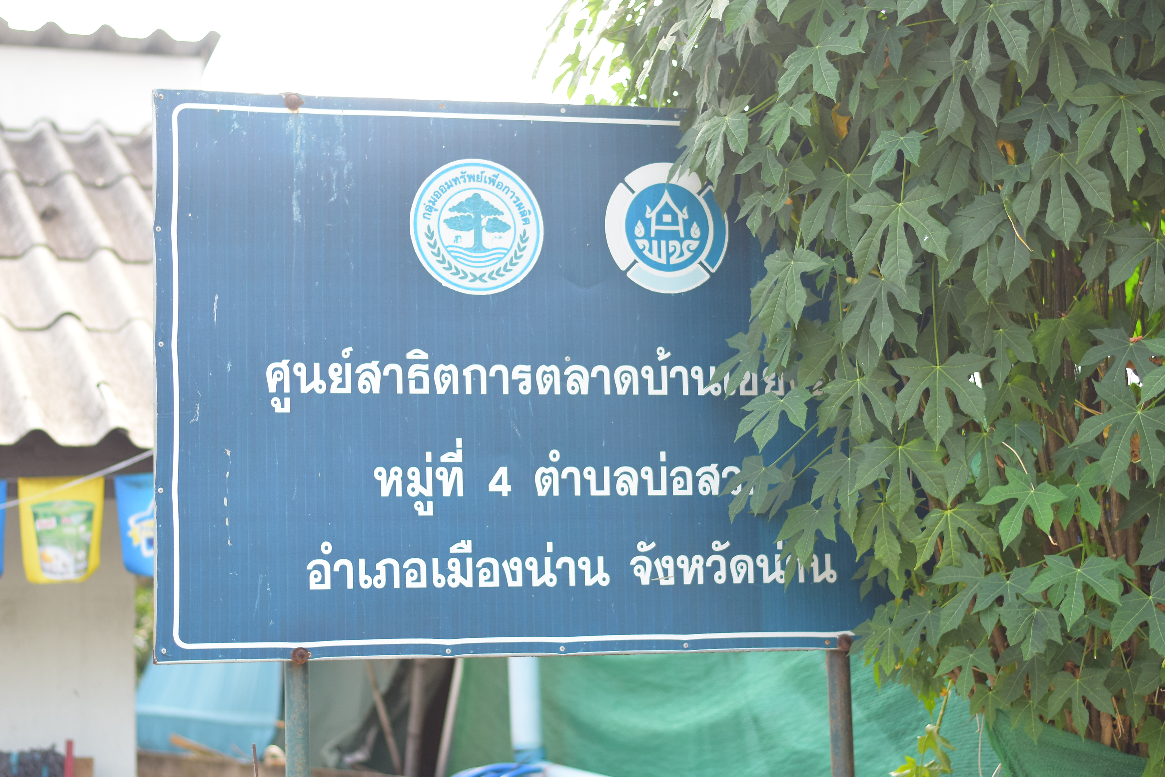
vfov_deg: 18.2
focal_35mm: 75
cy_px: 388
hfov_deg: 27.0
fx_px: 2428
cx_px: 582
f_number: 2.5
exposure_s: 1/1250
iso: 500
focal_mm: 50
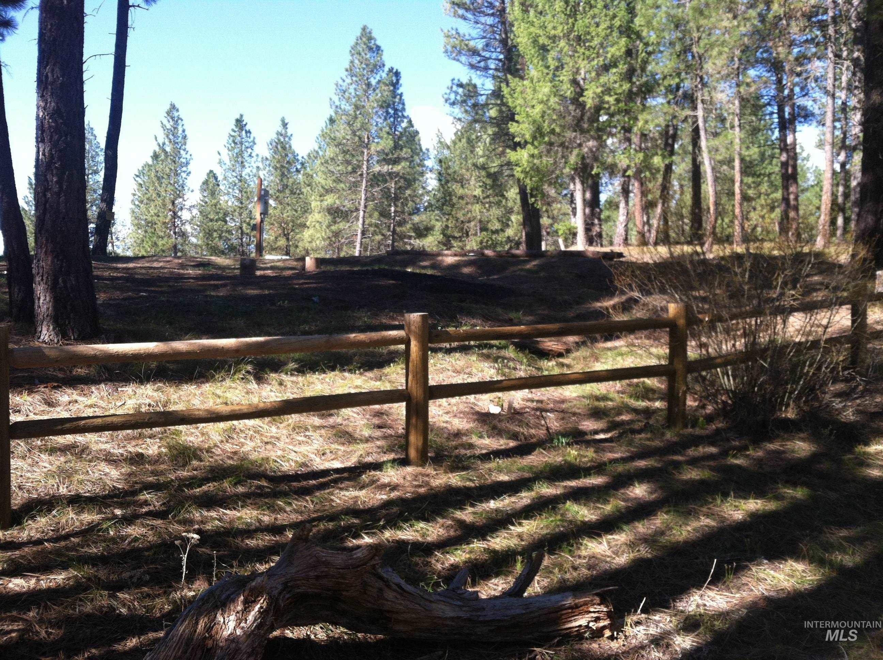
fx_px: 891
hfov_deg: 52.7
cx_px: 442
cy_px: 330
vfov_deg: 40.6
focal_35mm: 35
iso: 80
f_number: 2.8
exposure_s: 1/250
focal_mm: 3.85
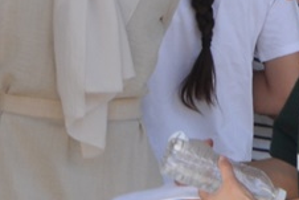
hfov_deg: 4.1
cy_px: -87
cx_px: -135
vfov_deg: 2.8
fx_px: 4147
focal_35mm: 499
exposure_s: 1/125
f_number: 5.6
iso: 280
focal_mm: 55
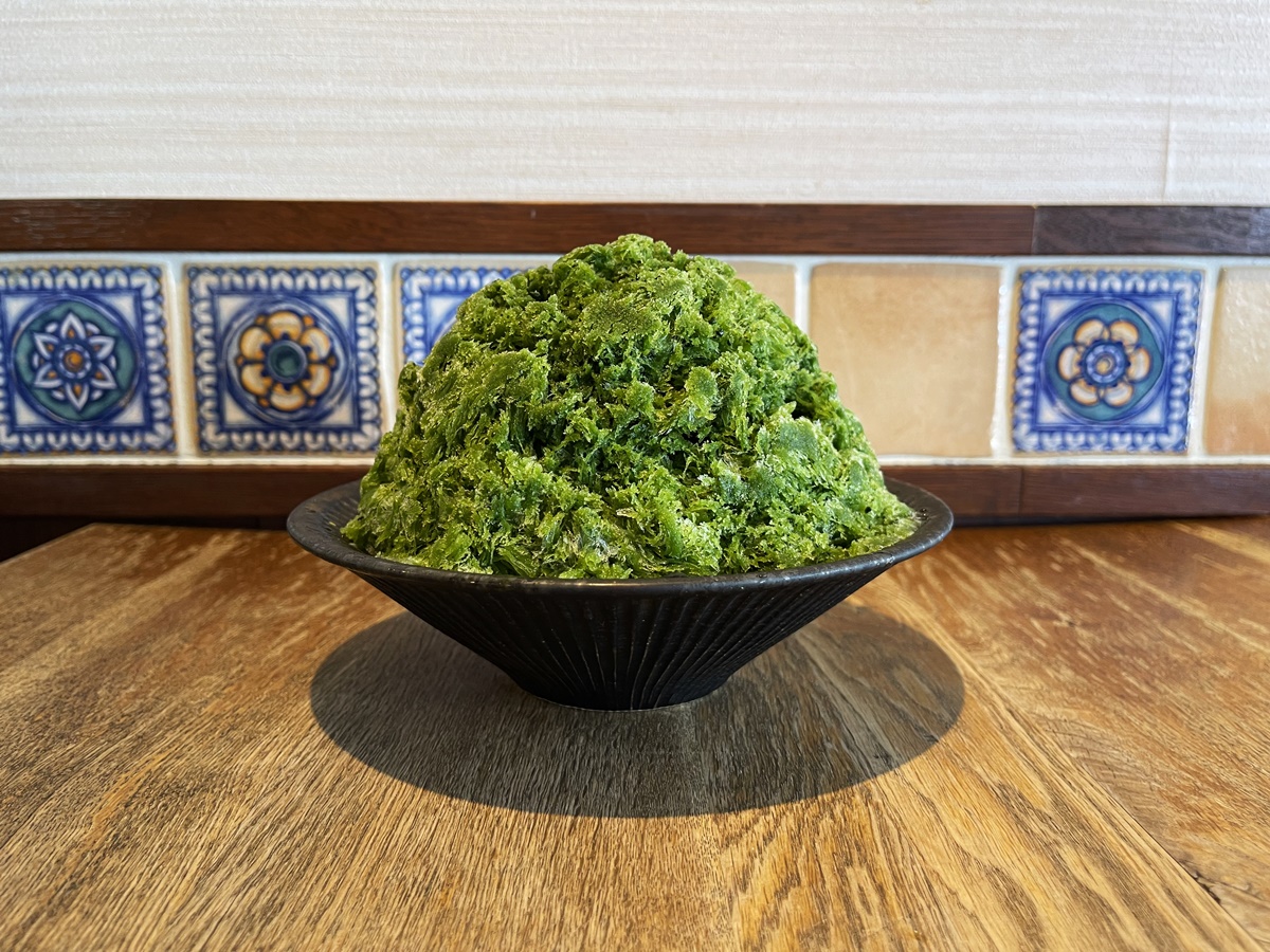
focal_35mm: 26
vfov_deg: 53.1
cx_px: 635
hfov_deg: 67.3
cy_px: 476
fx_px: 954
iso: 125
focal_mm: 5.1
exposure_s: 1/50
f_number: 1.6
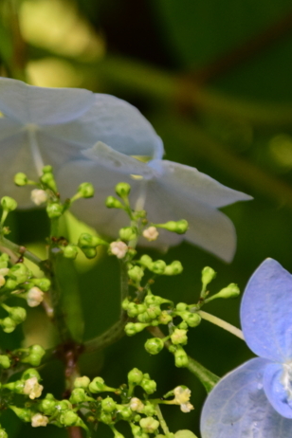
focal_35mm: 372
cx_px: 46
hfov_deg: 3.7
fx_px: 4526
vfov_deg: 5.5
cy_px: 275
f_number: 5.6
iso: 1000
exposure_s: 1/200
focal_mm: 112
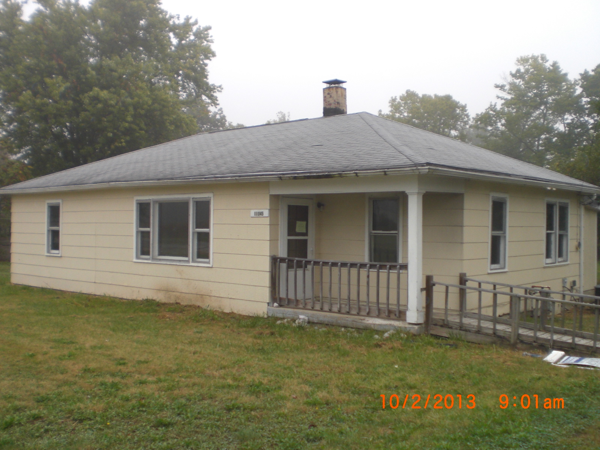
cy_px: 225
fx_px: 659
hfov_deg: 49.0
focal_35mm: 38
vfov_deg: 37.7
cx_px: 300
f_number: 3.1
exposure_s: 1/100
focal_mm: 6.3
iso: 100
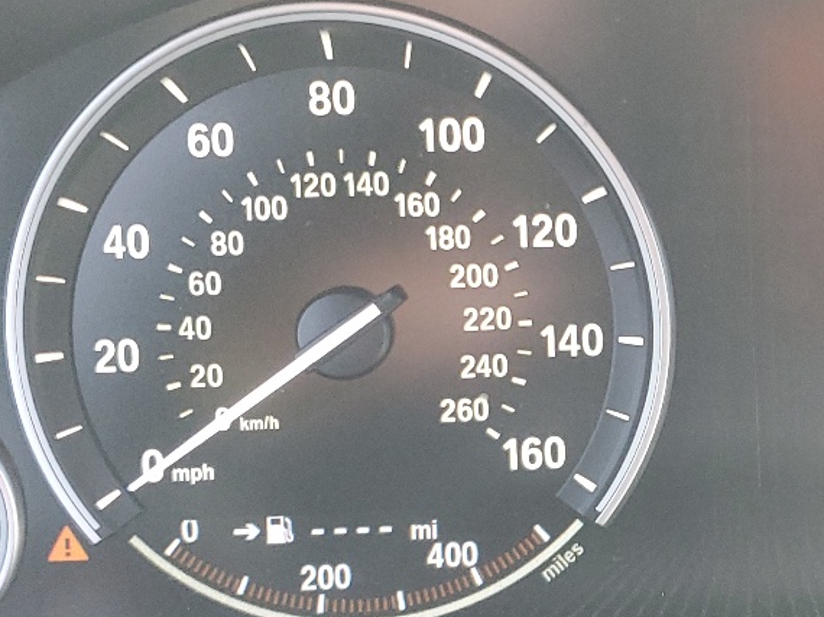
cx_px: 730
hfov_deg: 25.9
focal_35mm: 73
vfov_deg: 20.1
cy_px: 376
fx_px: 1737
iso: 150
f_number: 1.5
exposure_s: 1/60.2
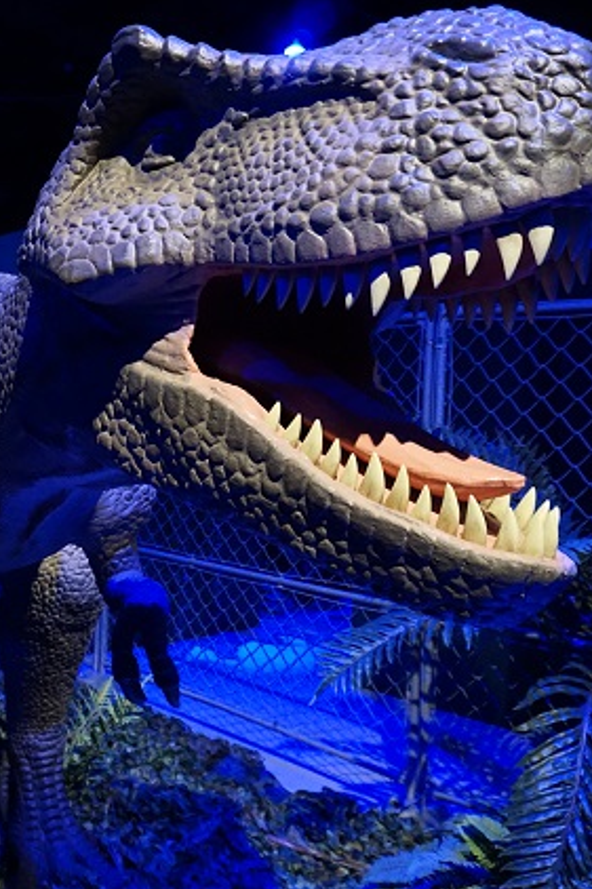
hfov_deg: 34.6
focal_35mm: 37
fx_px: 913
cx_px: 105
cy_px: 435
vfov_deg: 51.9
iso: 3200
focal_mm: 16
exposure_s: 1/60
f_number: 3.5
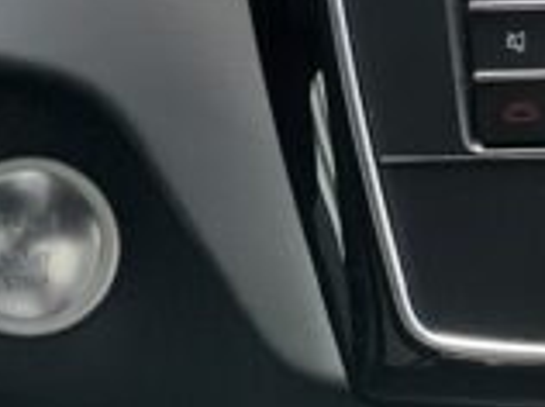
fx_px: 6147
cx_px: 966
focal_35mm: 391
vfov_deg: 3.8
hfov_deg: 5.0
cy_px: -145
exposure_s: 1/82
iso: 250
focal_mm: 9
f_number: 2.8
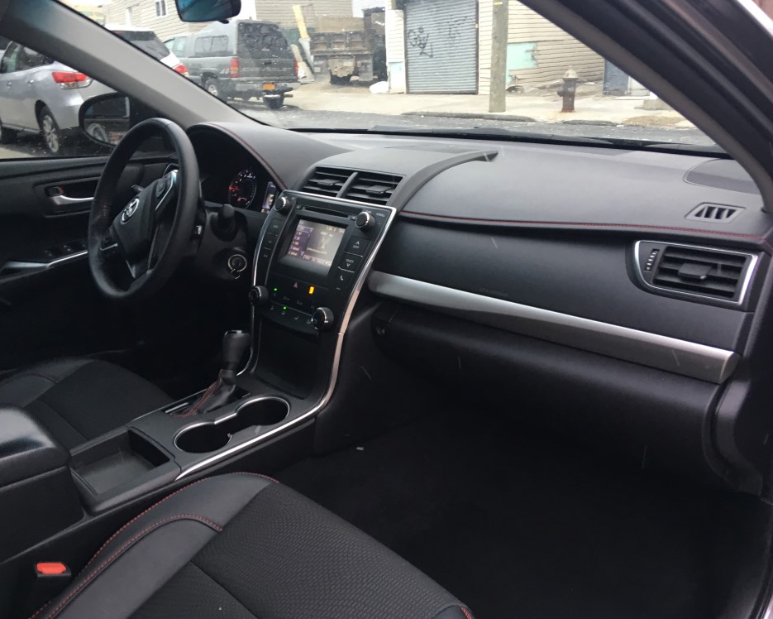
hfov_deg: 57.2
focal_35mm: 31
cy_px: 317
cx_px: 376
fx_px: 709
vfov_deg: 47.1
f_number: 2.2
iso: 64
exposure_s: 1/30
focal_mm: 4.15
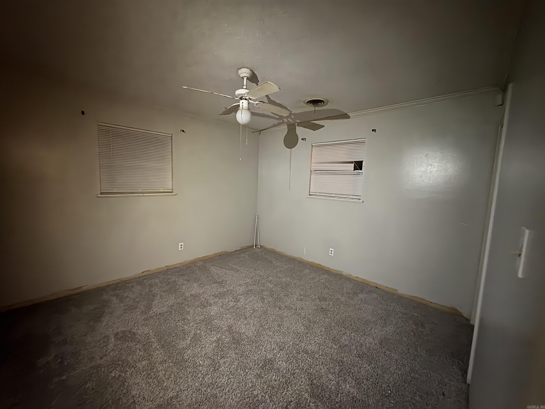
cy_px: 204
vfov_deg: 85.7
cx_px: 272
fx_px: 220
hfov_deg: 102.1
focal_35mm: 14
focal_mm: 2.22
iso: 1600
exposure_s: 1/7
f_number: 2.2
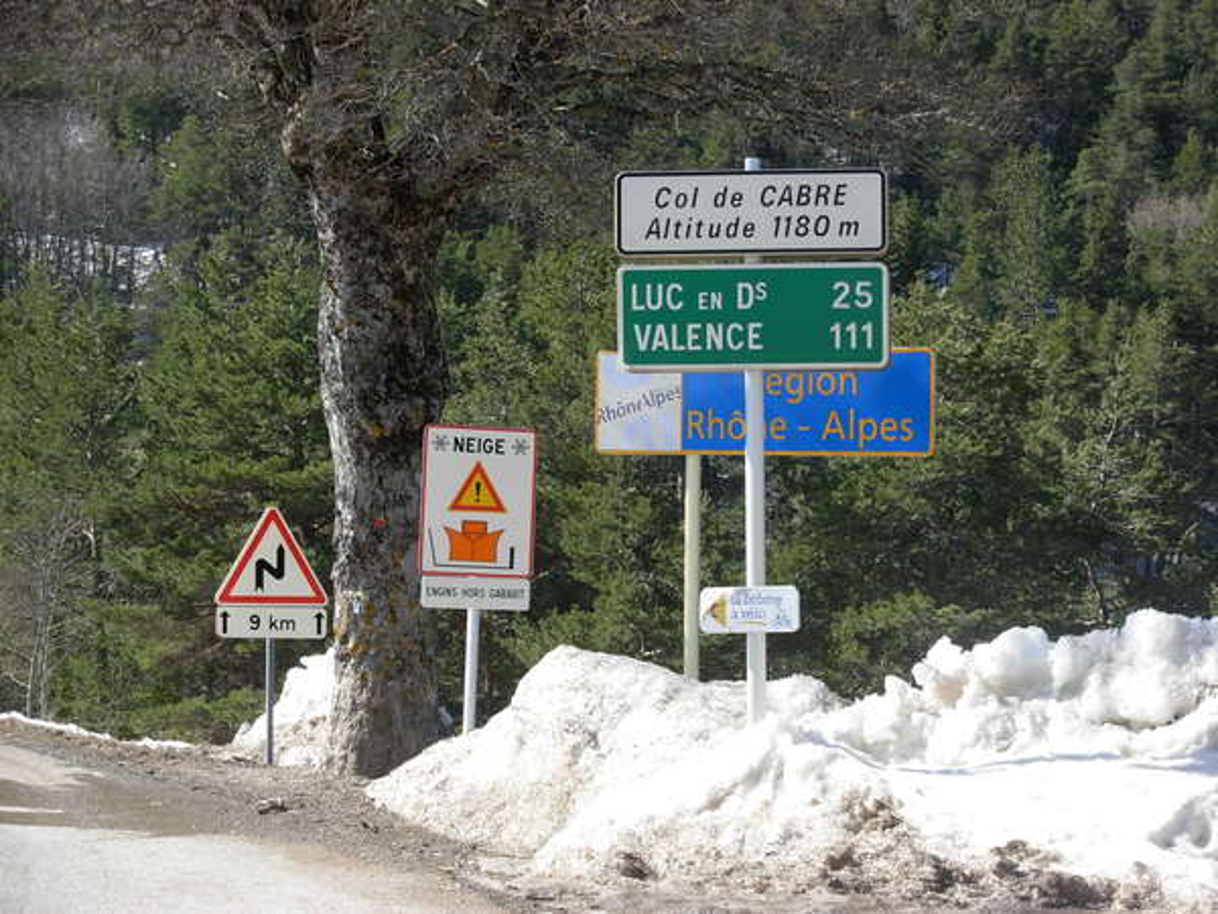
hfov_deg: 22.0
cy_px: 457
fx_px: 3132
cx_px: 609
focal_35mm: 89
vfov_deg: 16.6
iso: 79
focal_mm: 14.7
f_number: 3.8
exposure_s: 1/406
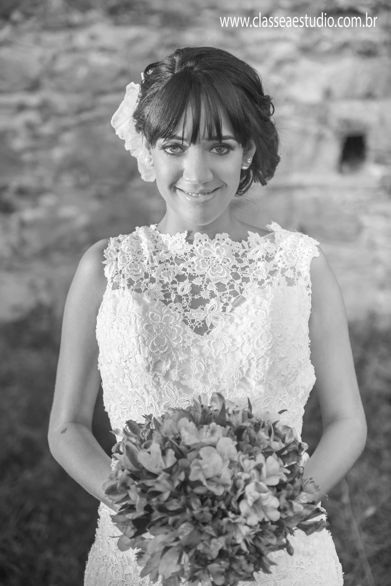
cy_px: 293
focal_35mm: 62
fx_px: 1009
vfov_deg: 32.4
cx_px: 196
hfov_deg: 21.9
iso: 200
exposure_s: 1/1250
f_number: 2.8
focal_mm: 62
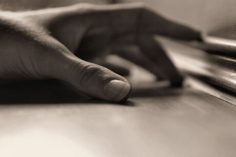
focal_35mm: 82
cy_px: 78
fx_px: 540
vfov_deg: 16.5
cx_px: 118
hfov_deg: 24.6
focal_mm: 55
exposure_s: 1/30
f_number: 2.8
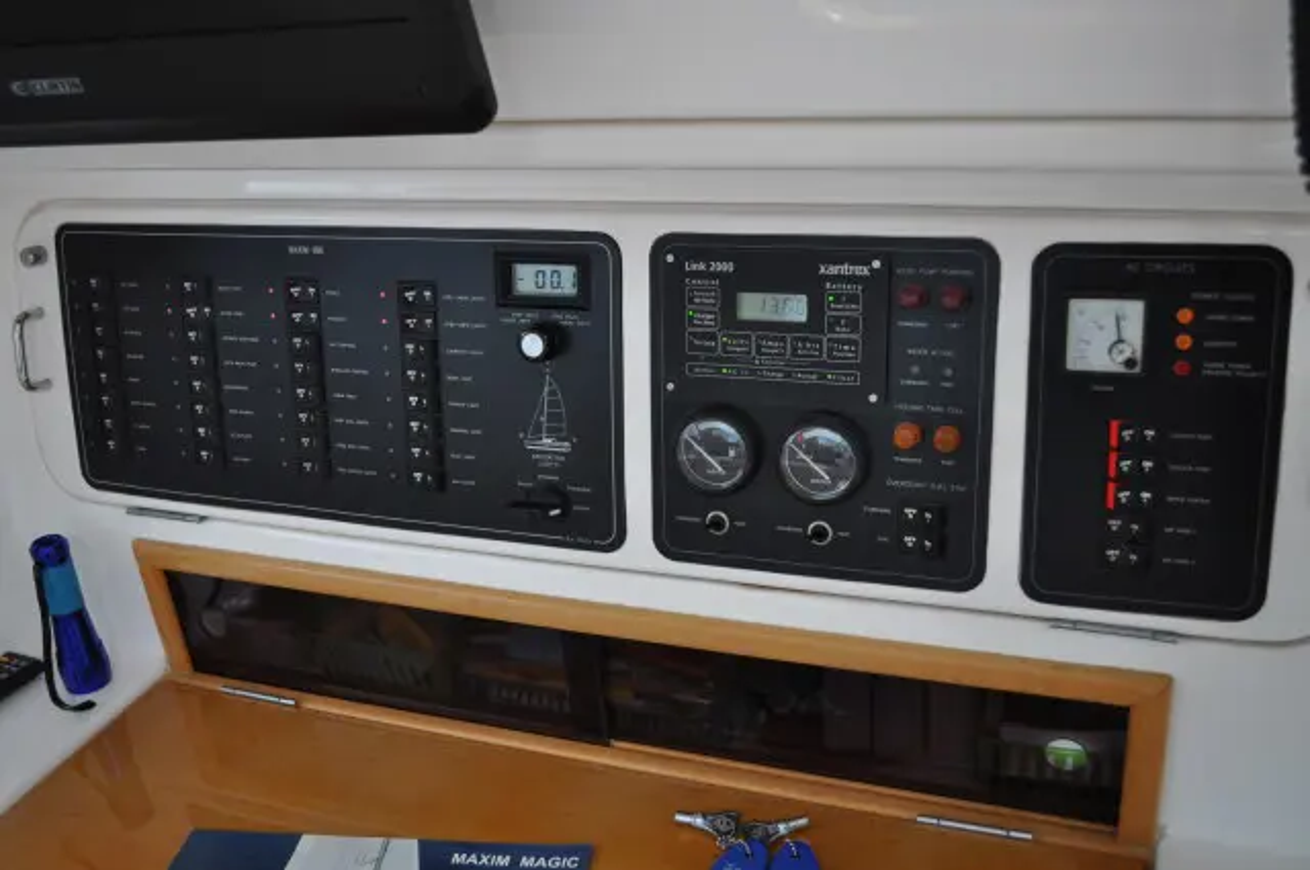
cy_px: 435
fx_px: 1308
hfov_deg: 53.2
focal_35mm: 36
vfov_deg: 36.8
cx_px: 655
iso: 560
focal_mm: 24
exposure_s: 1/60
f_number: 4
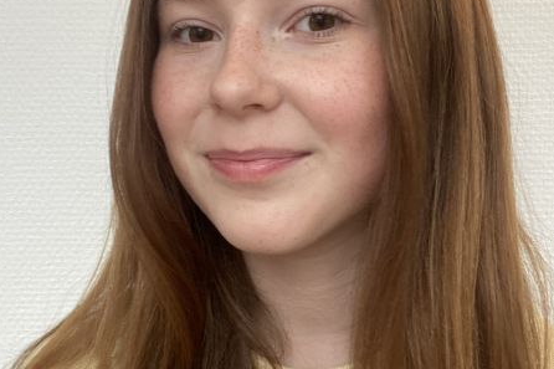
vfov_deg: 31.9
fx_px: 646
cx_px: 276
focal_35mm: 42
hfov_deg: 46.4
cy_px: 185
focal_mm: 2.71
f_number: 2.2
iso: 200
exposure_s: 1/50
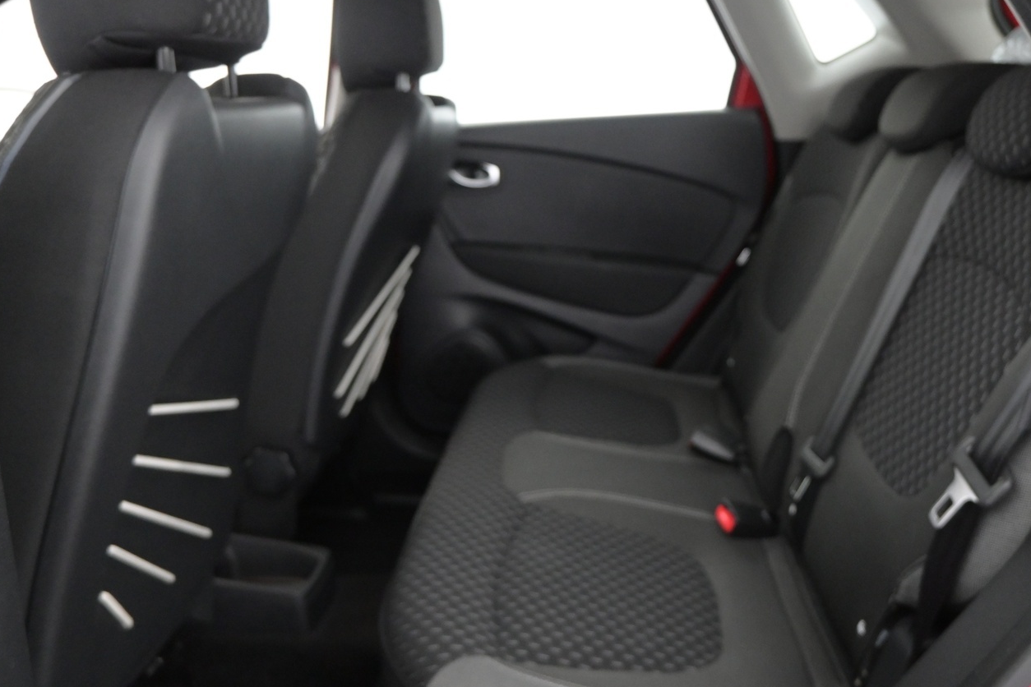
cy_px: 341
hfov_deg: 59.7
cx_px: 630
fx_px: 888
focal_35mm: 31
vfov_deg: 42.3
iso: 2500
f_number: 3.5
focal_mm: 16
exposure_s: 1/30
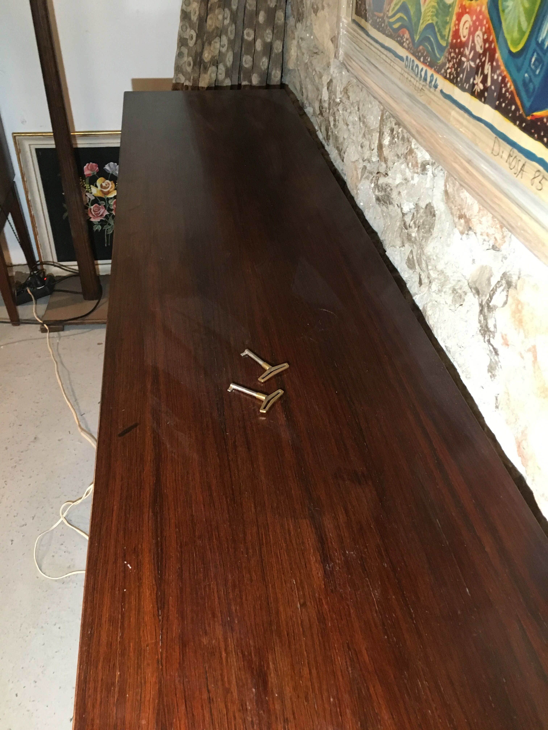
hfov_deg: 48.2
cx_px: 274
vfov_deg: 61.7
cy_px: 365
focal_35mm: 29
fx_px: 612
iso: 200
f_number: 2.2
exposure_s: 1/25
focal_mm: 4.15
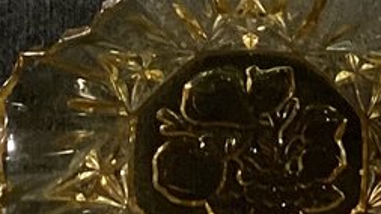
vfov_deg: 5.7
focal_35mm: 202
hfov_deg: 10.6
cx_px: 314
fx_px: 2040
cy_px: -399
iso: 100
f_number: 2.4
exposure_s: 1/60
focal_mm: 3.3
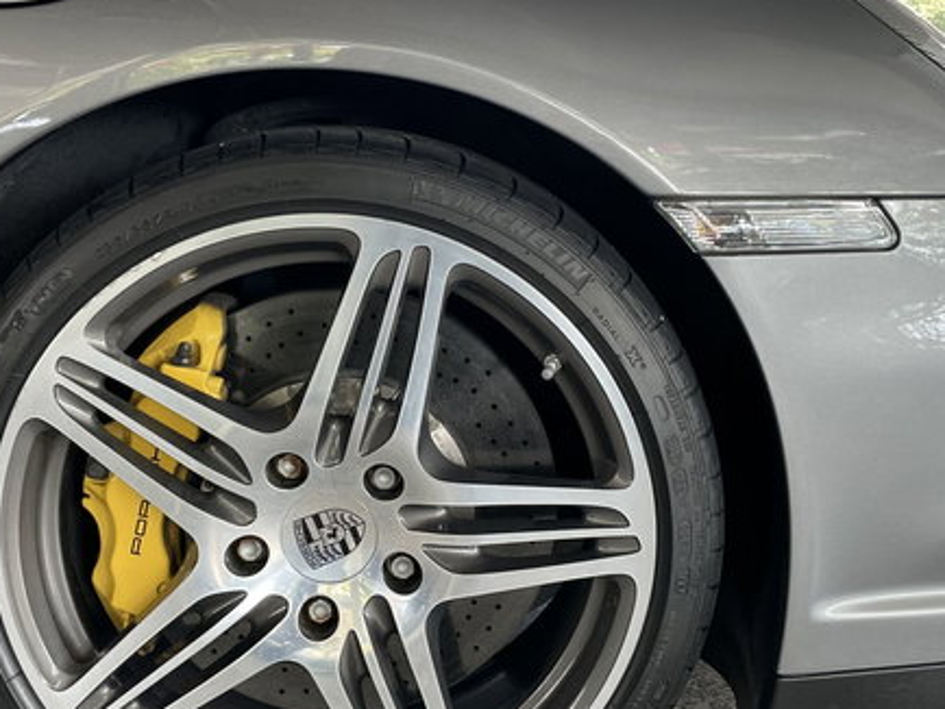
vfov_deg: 31.5
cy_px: 333
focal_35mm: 46
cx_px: 494
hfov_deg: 41.2
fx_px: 1256
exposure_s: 1/121
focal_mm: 4.2
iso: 125
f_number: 1.6
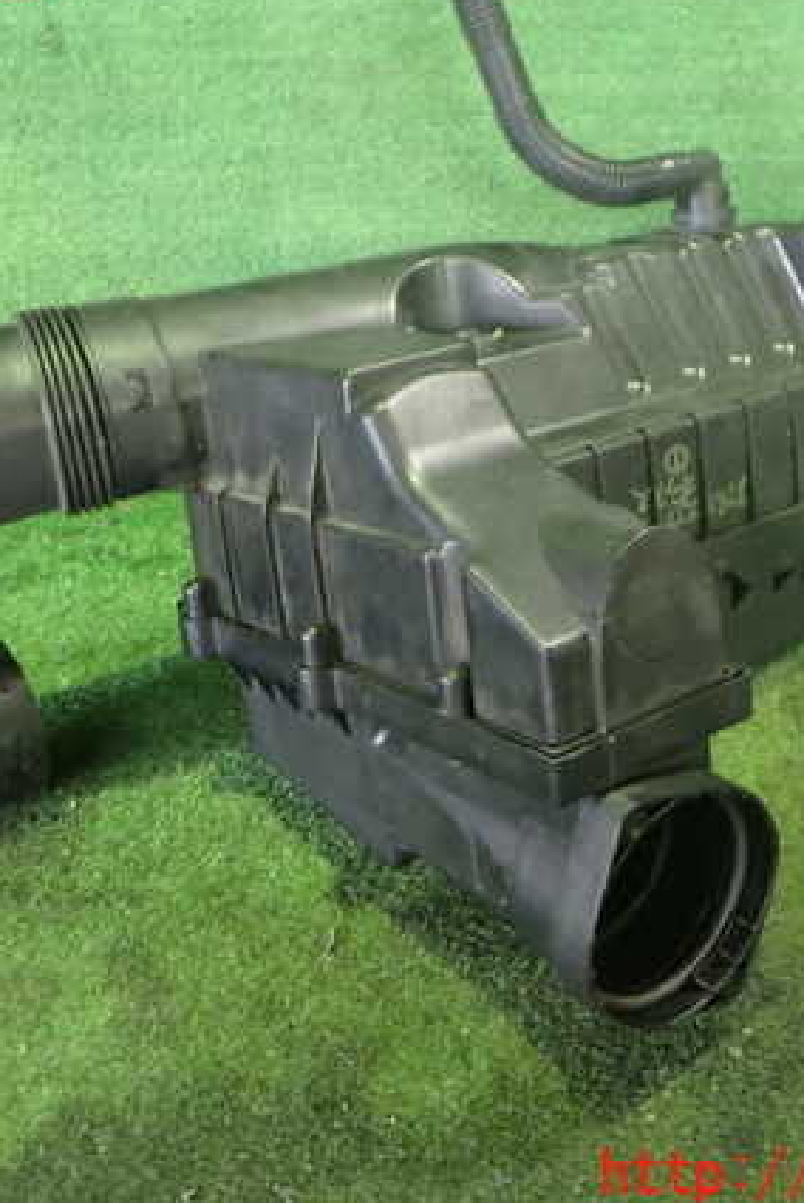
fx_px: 1471
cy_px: 575
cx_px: 391
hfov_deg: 30.6
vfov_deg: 44.5
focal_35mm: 44
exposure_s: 1/25
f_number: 2.3
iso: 800
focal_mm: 5.4
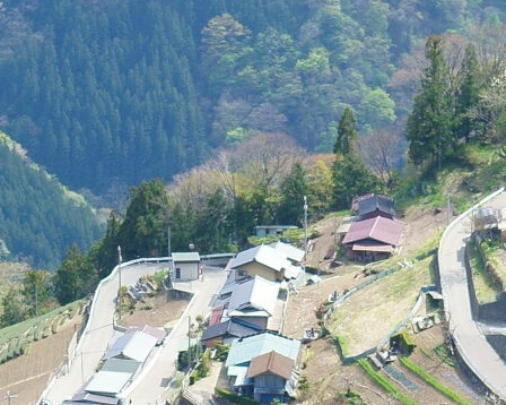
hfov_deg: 7.3
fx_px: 3937
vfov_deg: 5.9
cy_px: 461
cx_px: 136
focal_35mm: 263
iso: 100
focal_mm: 49
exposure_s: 1/125
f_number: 8
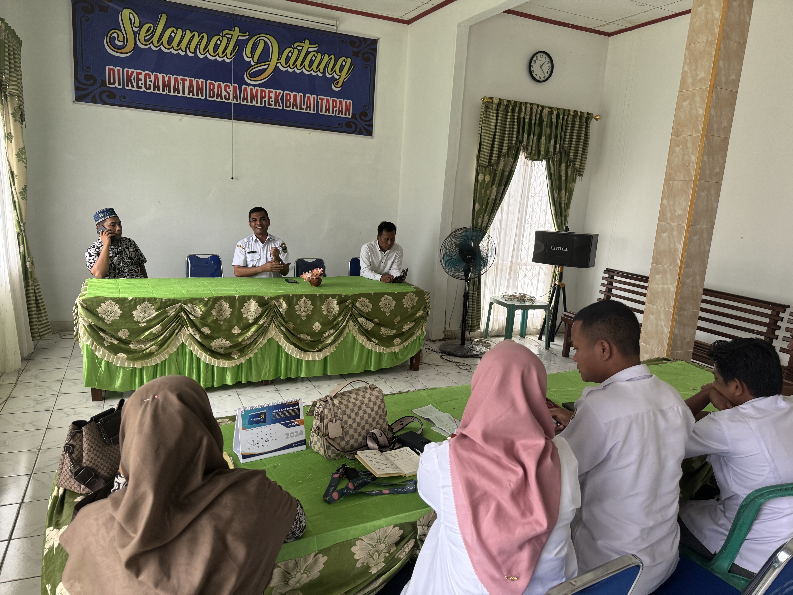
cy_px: 298
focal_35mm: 24
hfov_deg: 71.6
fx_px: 550
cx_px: 396
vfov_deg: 56.8
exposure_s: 1/121
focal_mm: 6.76
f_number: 1.78
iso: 160
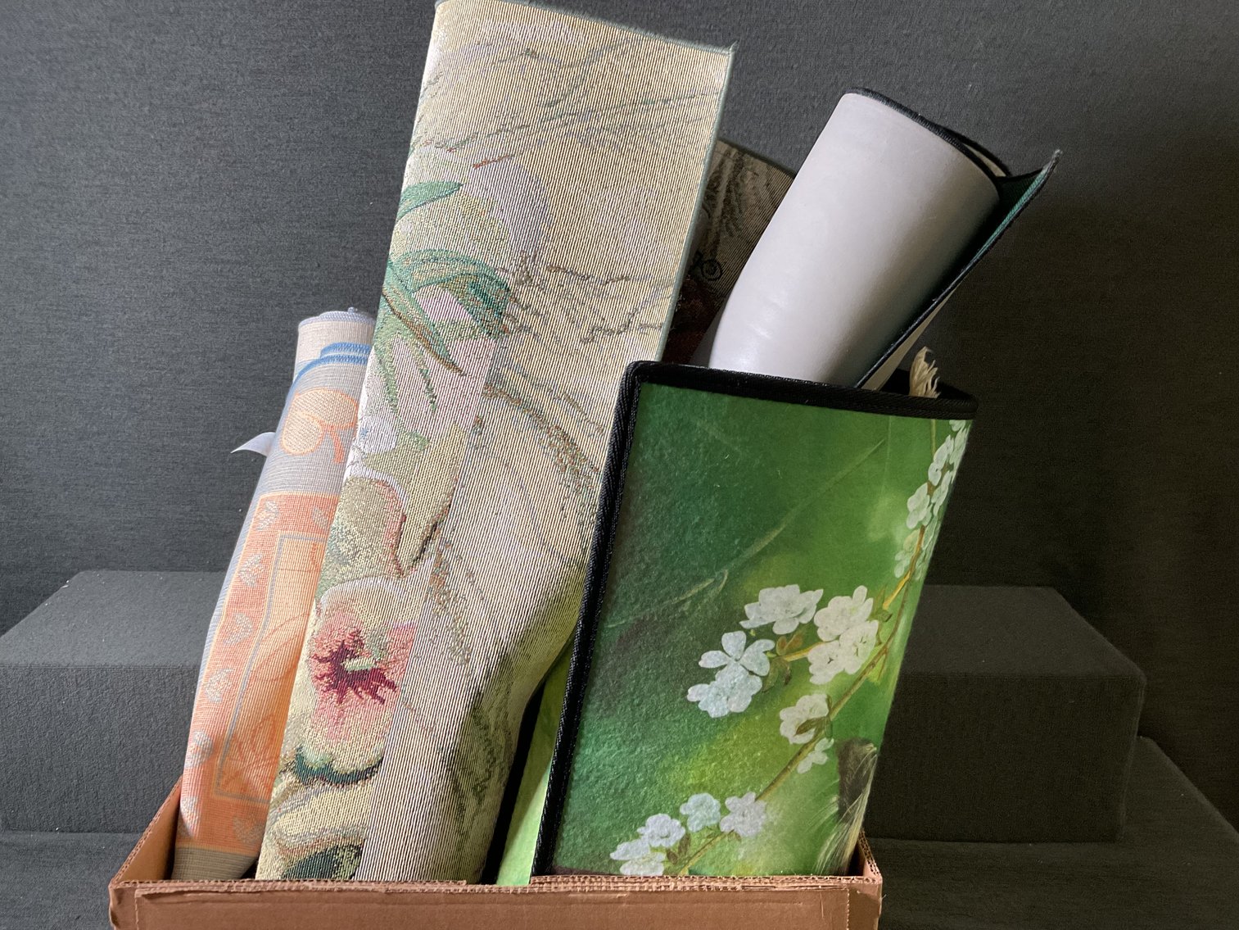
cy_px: 465
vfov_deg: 48.2
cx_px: 620
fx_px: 1038
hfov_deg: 61.7
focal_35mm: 29
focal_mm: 3
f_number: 1.8
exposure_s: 1/50
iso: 80
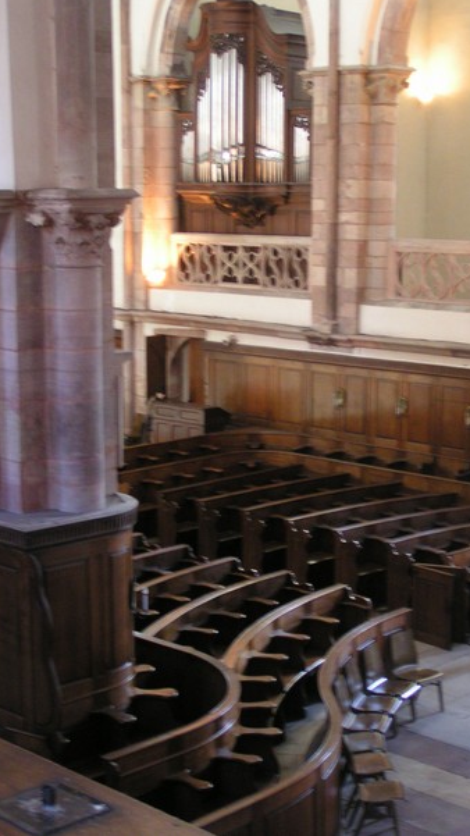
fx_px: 1330
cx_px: 307
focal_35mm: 60
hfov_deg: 20.0
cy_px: 412
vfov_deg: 34.9
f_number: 3.2
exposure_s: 1/10
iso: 200
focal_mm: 8.3
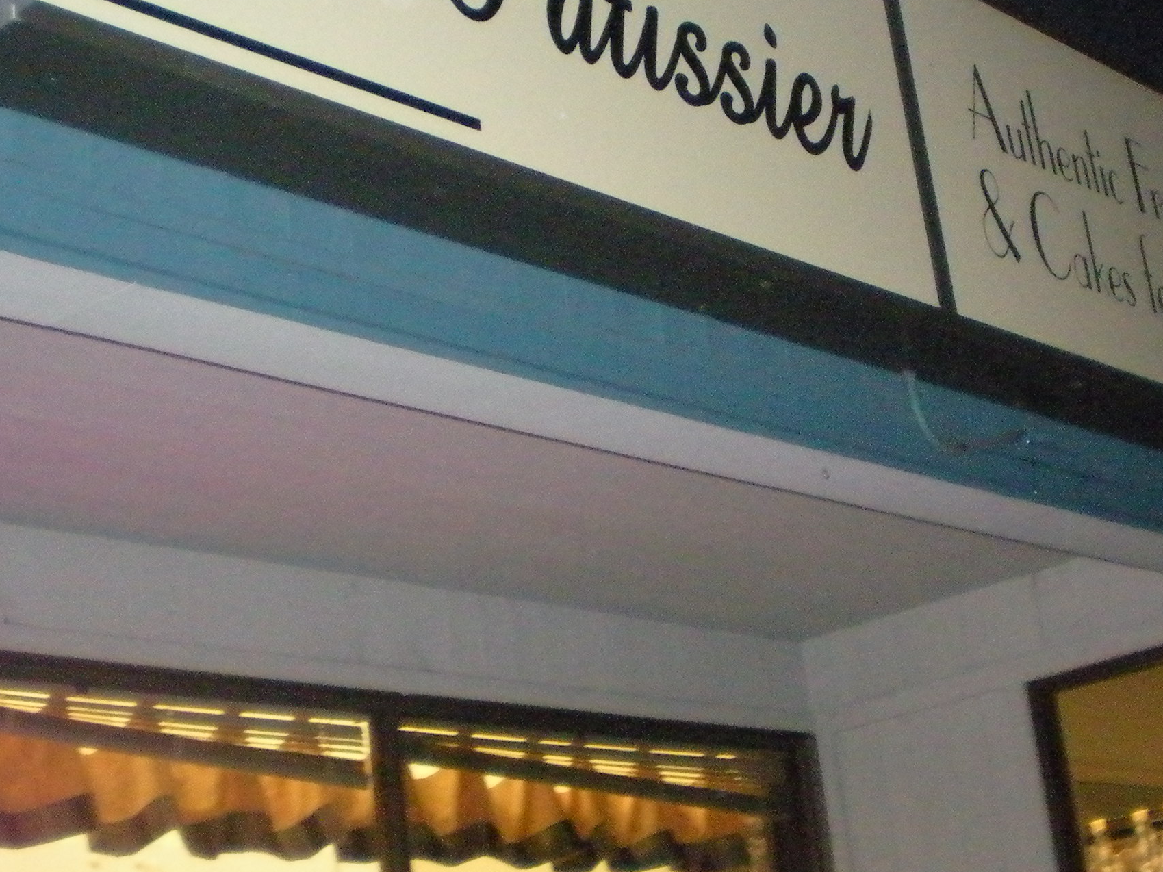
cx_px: 732
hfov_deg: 26.6
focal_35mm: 73
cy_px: 258
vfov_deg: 20.1
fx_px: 2452
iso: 800
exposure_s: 1/60
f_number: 3.1
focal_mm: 6.3
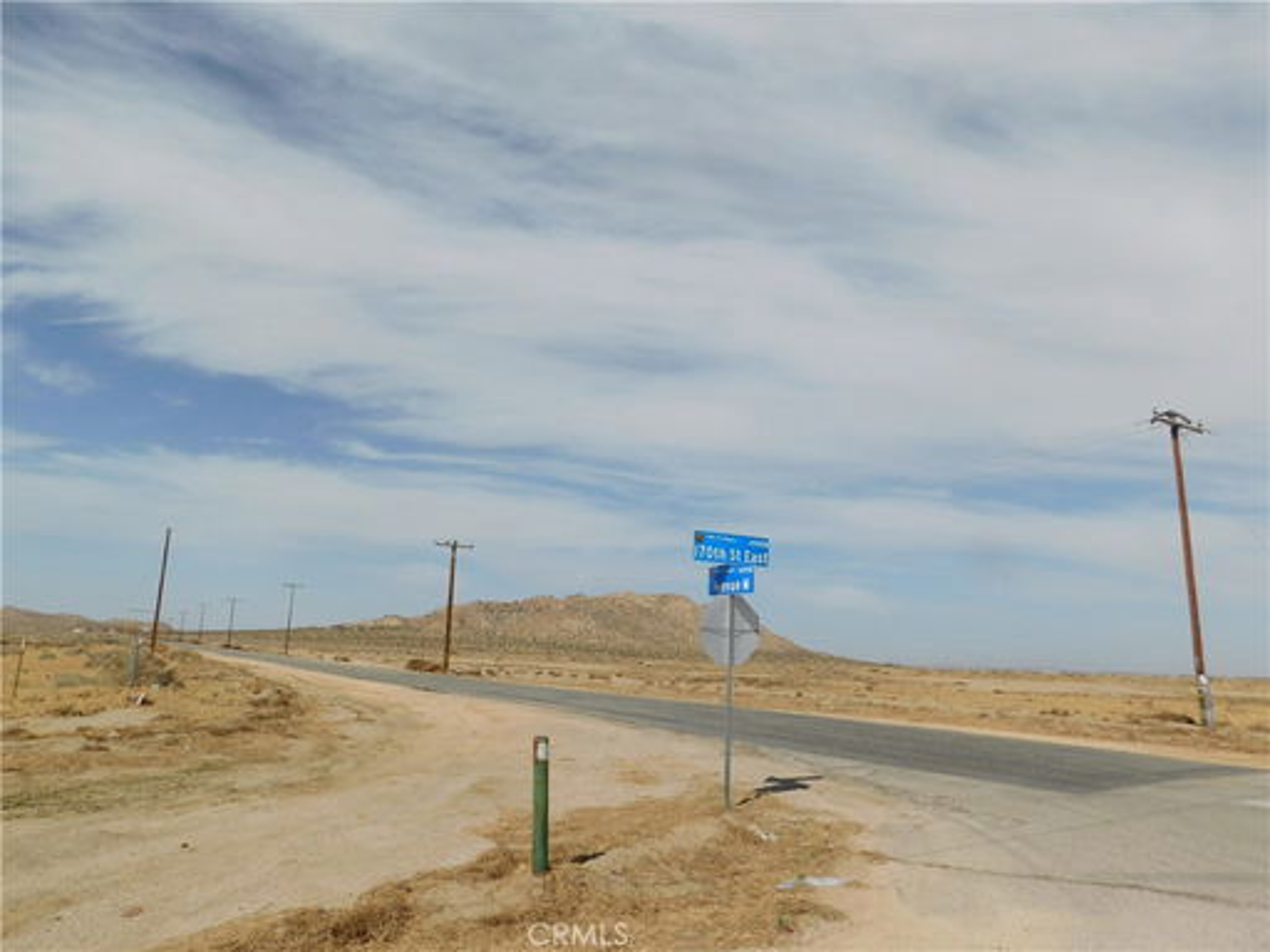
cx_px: 635
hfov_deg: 73.9
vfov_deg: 58.9
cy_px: 476
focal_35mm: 23
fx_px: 844
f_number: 6
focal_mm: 4
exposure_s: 1/1000
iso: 125
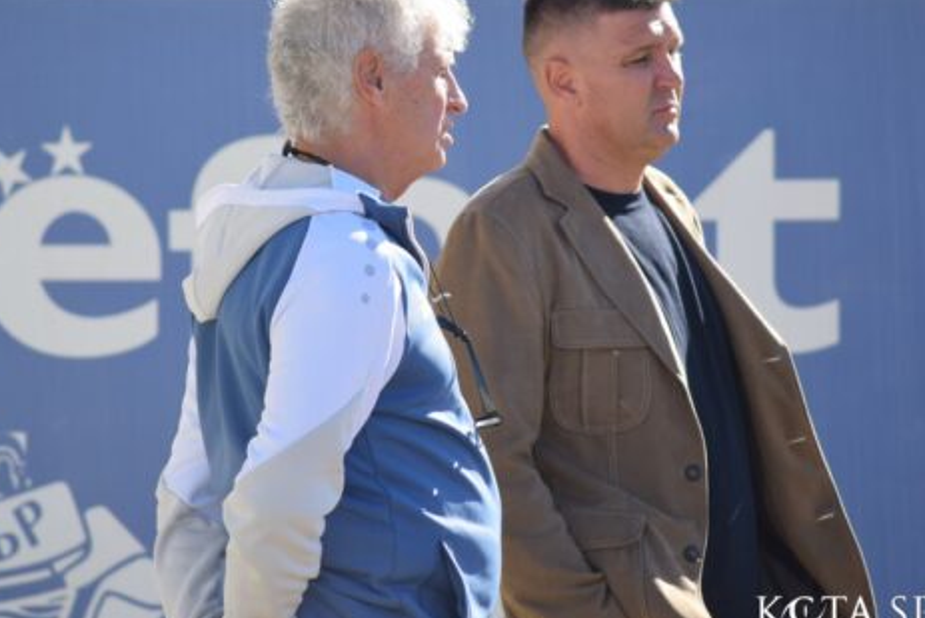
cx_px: 406
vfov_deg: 2.8
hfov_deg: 4.2
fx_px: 12593
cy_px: 220
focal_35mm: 490
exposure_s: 1/800
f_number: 5.3
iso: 400
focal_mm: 240
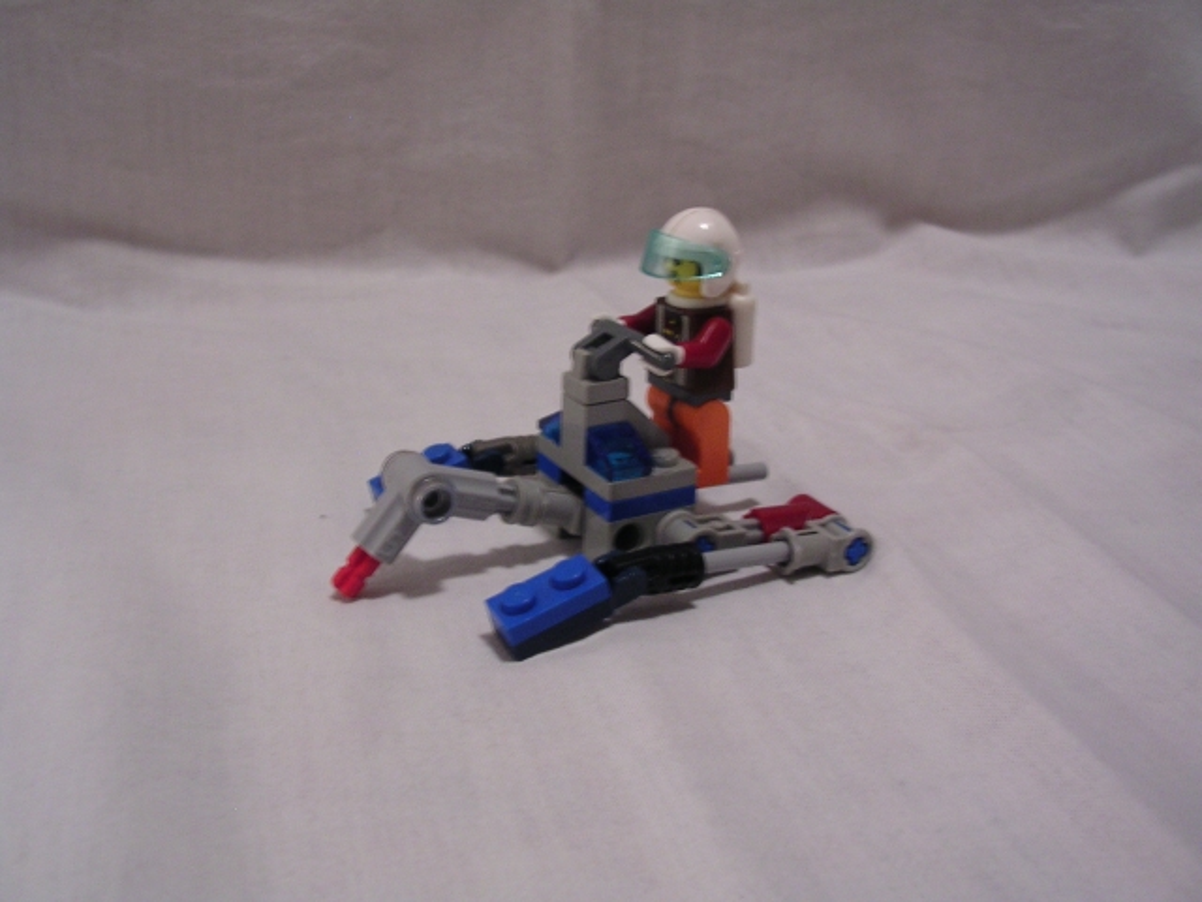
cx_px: 601
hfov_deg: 49.0
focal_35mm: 38
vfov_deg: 37.7
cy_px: 451
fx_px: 1320
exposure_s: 1/3.4
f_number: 2.8
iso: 188
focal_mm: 5.8
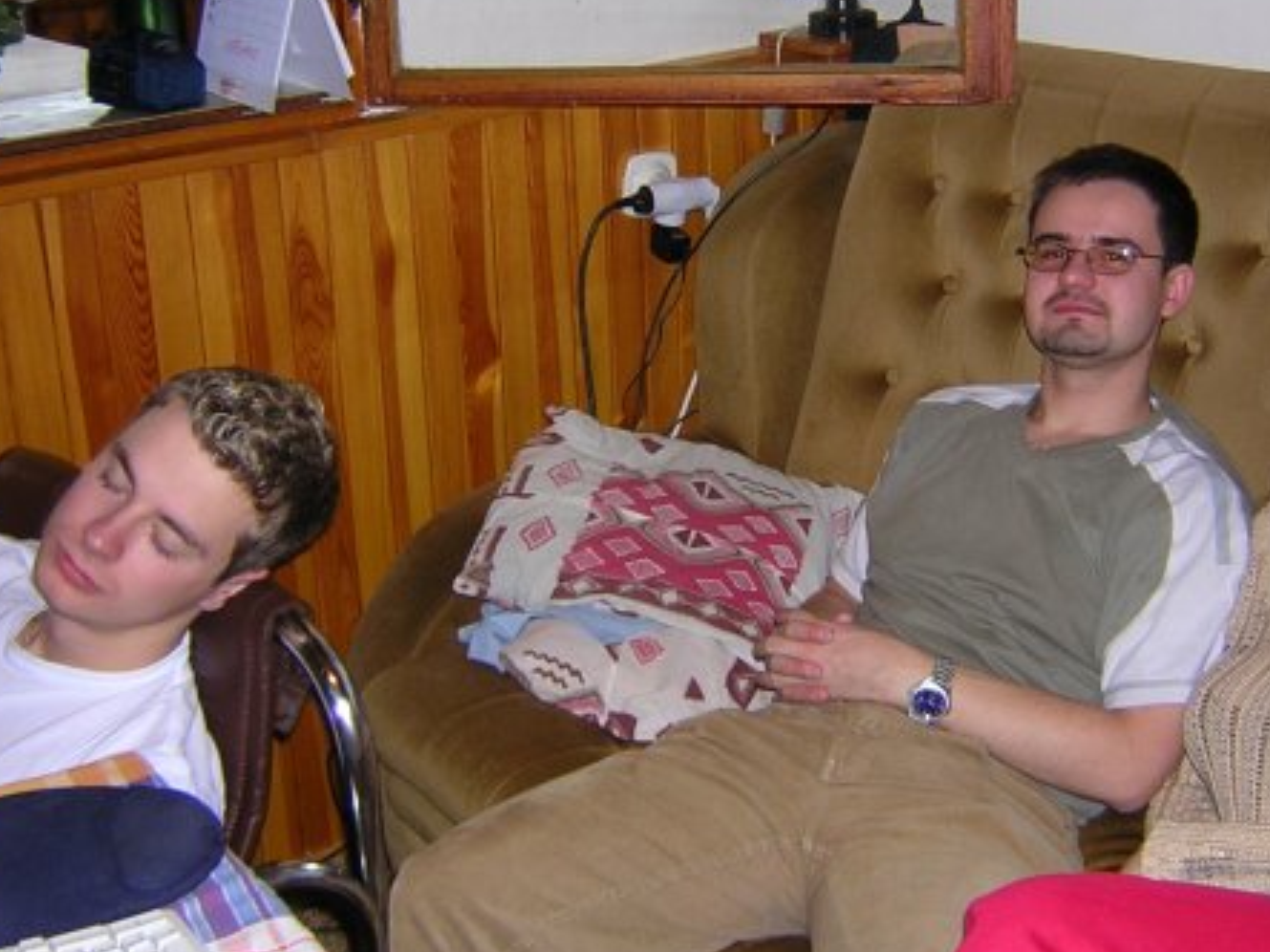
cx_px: 783
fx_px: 1907
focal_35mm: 52
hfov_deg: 36.6
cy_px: 370
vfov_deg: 27.9
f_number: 2.6
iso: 150
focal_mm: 4.7
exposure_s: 1/60.1
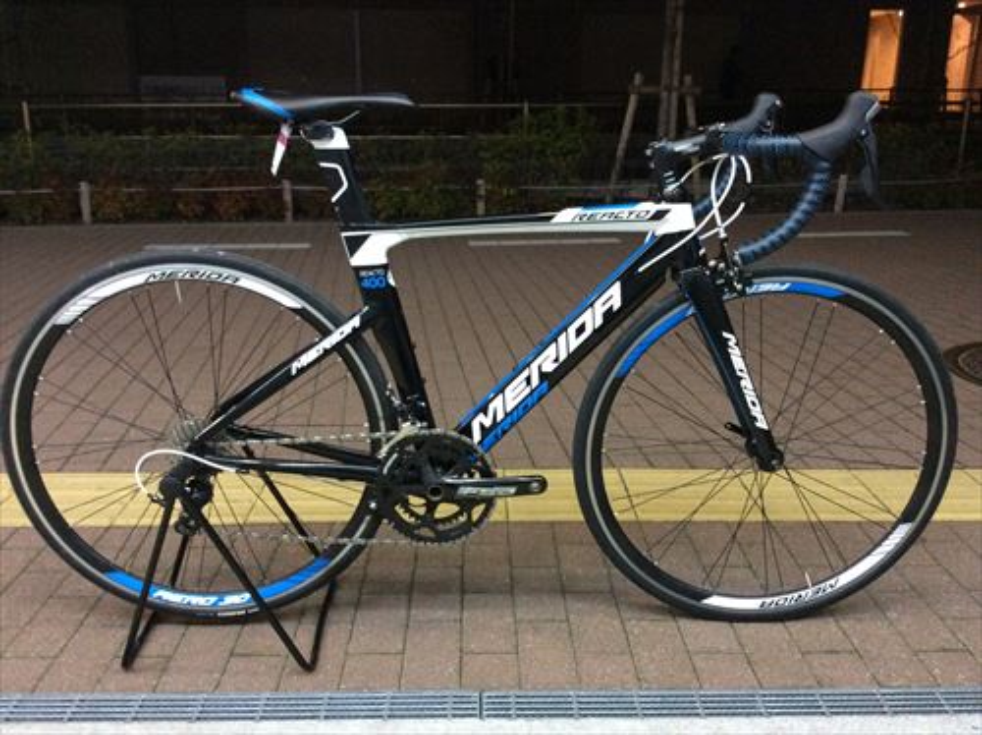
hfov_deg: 56.9
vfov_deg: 44.1
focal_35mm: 32
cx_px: 491
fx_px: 907
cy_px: 368
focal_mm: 3.3
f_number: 2.4
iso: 250
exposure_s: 1/24
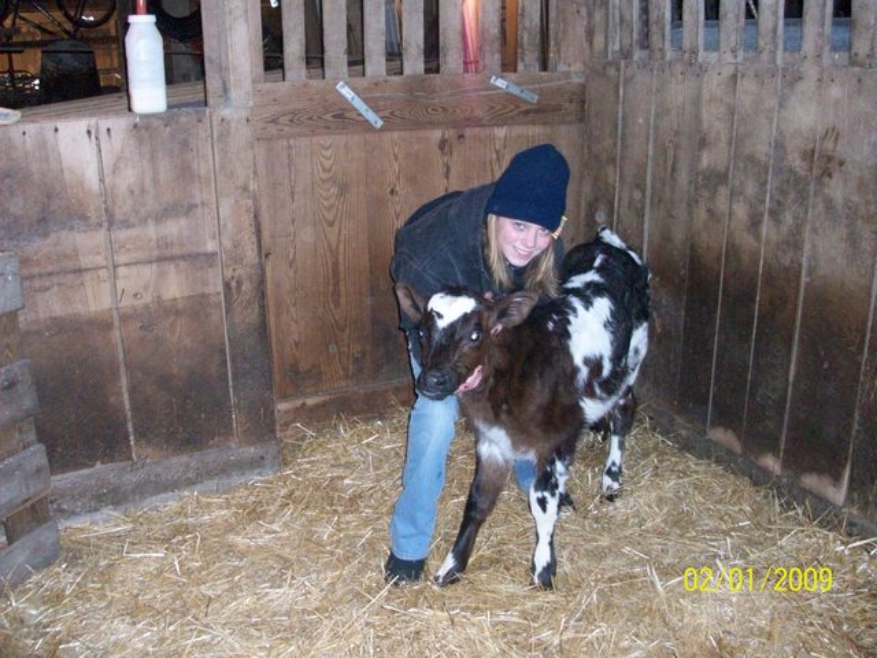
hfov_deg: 54.0
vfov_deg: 41.8
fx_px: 861
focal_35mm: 34
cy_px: 329
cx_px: 438
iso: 320
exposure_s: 1/60
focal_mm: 5.7
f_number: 2.8
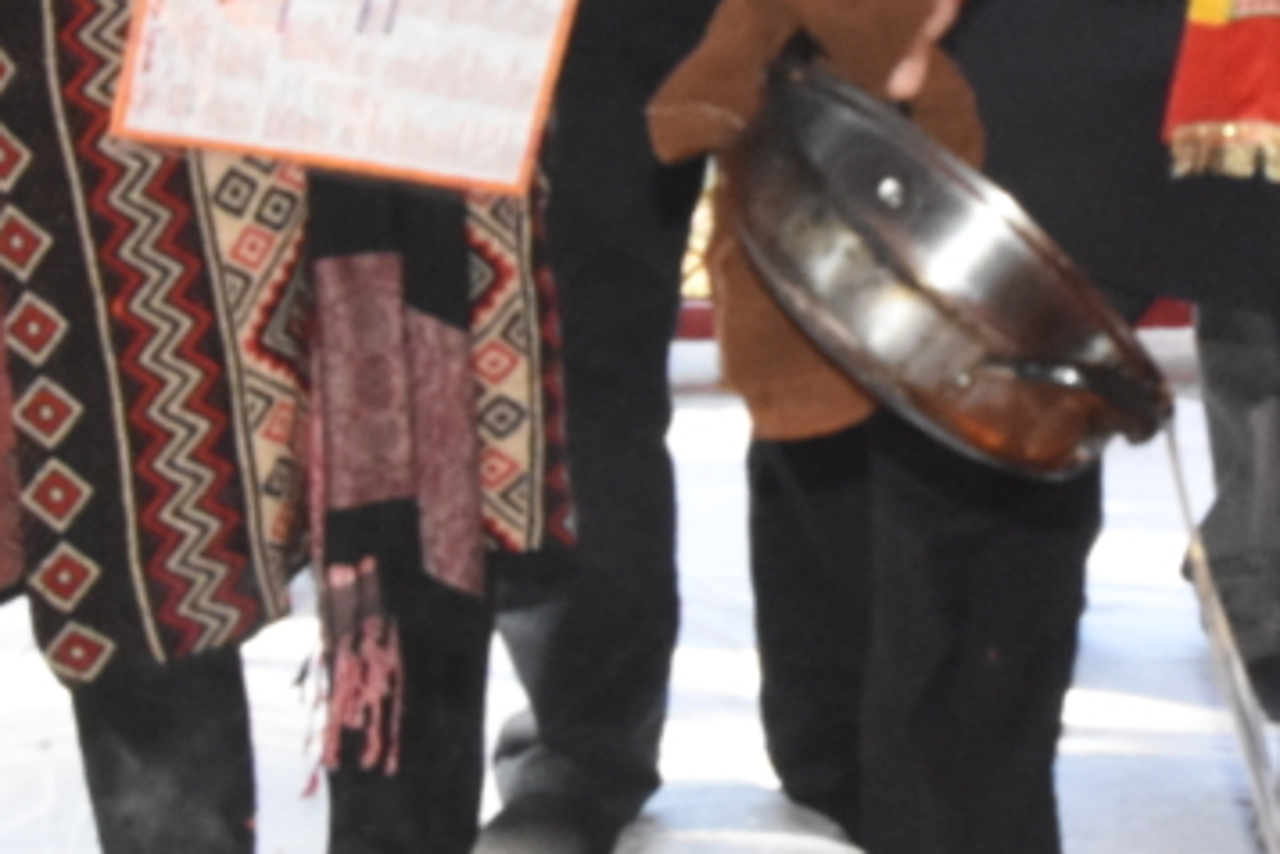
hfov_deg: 14.3
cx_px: 1072
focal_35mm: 142
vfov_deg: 9.6
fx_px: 5048
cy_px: -4
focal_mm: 22
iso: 2500
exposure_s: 1/250
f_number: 9
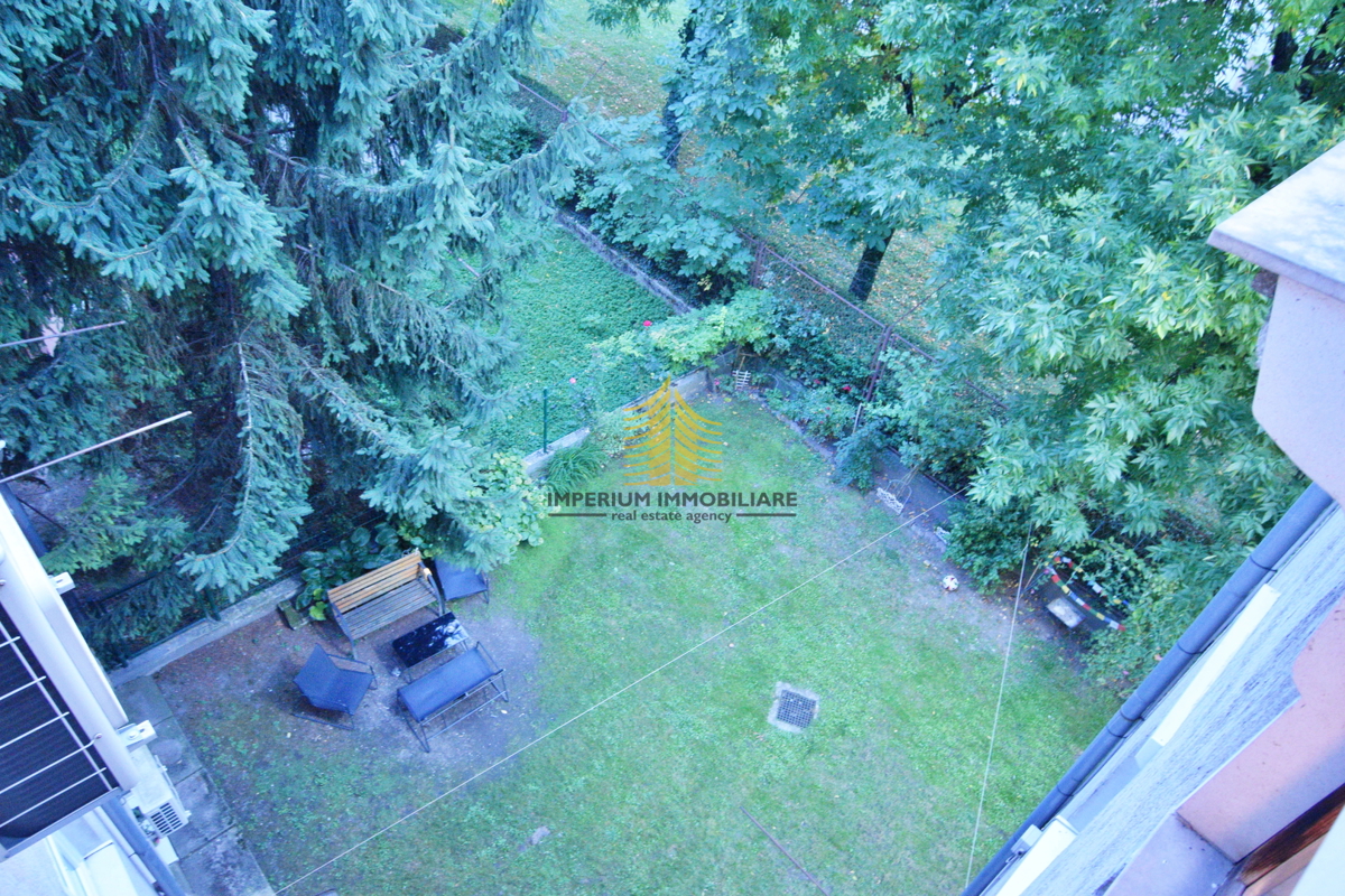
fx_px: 897
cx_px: 672
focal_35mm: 24
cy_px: 448
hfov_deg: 73.7
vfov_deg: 53.1
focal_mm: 16
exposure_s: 1/15
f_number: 5.3
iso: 3200
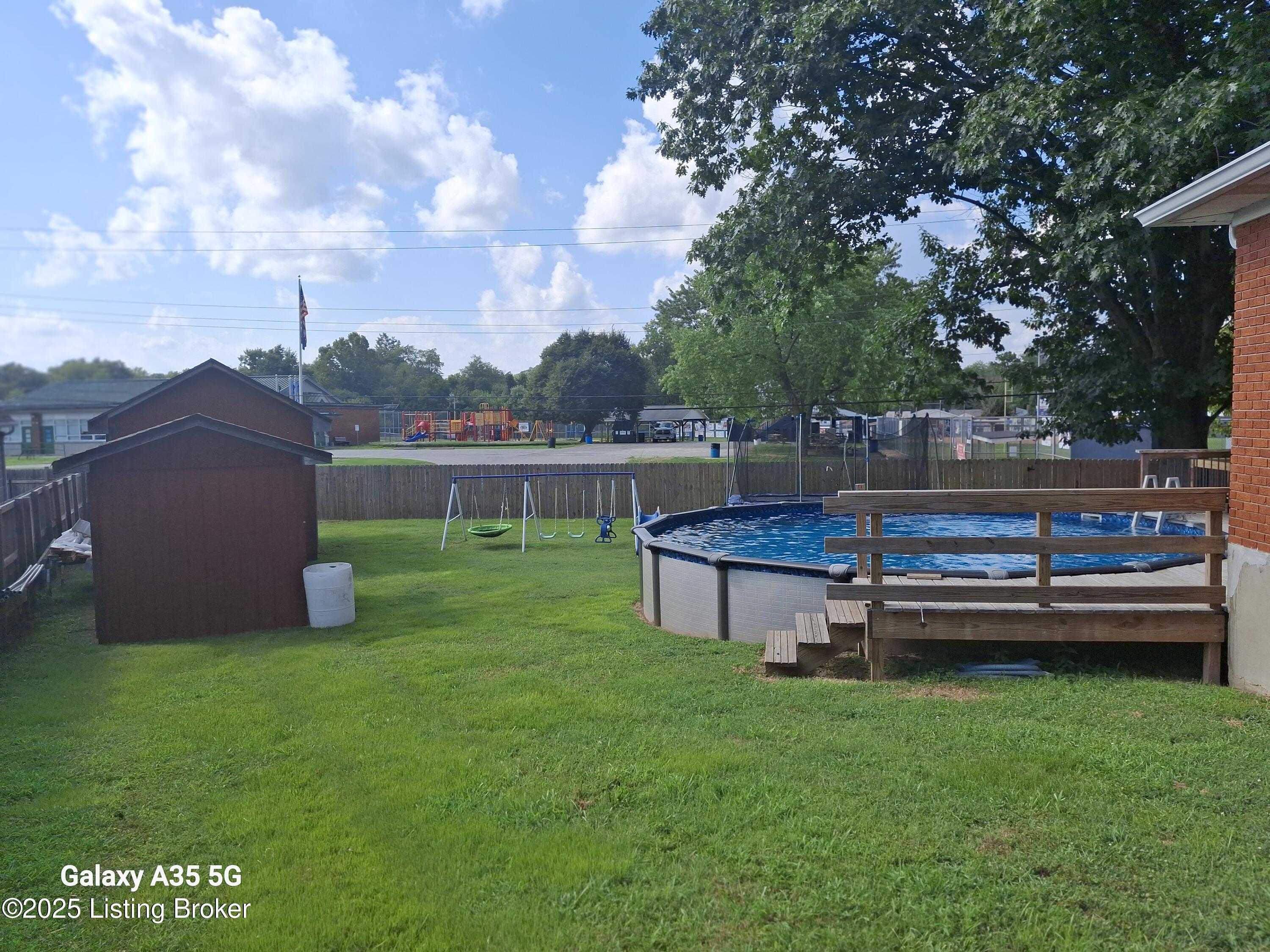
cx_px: 635
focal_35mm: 25
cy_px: 476
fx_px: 917
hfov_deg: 69.4
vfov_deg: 54.9
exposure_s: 1/1441
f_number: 1.8
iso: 25
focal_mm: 4.69
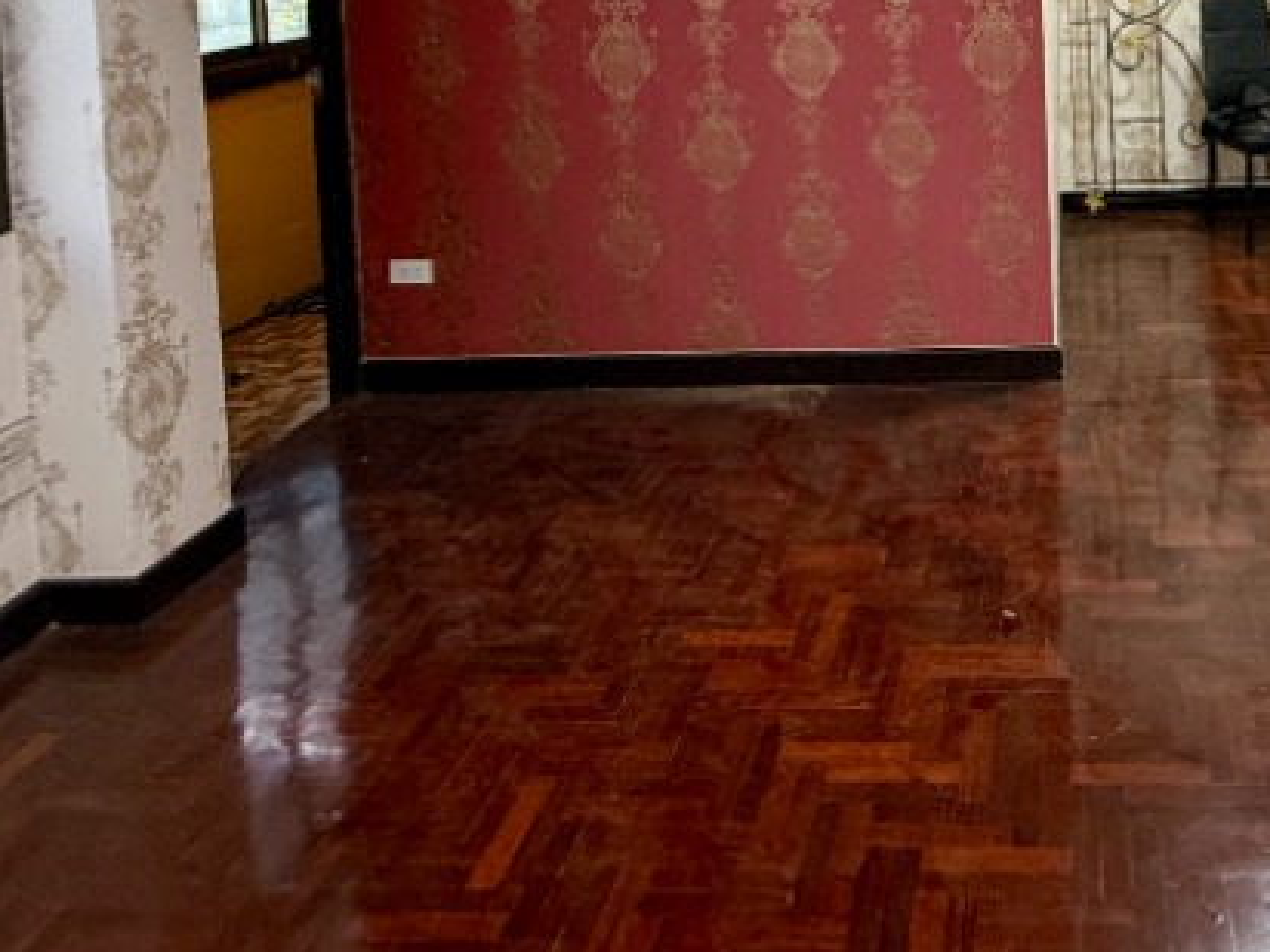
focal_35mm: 34
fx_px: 1247
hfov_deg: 51.0
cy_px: -55
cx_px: 996
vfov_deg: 36.4
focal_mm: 2.22
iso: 200
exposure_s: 1/50
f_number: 2.2
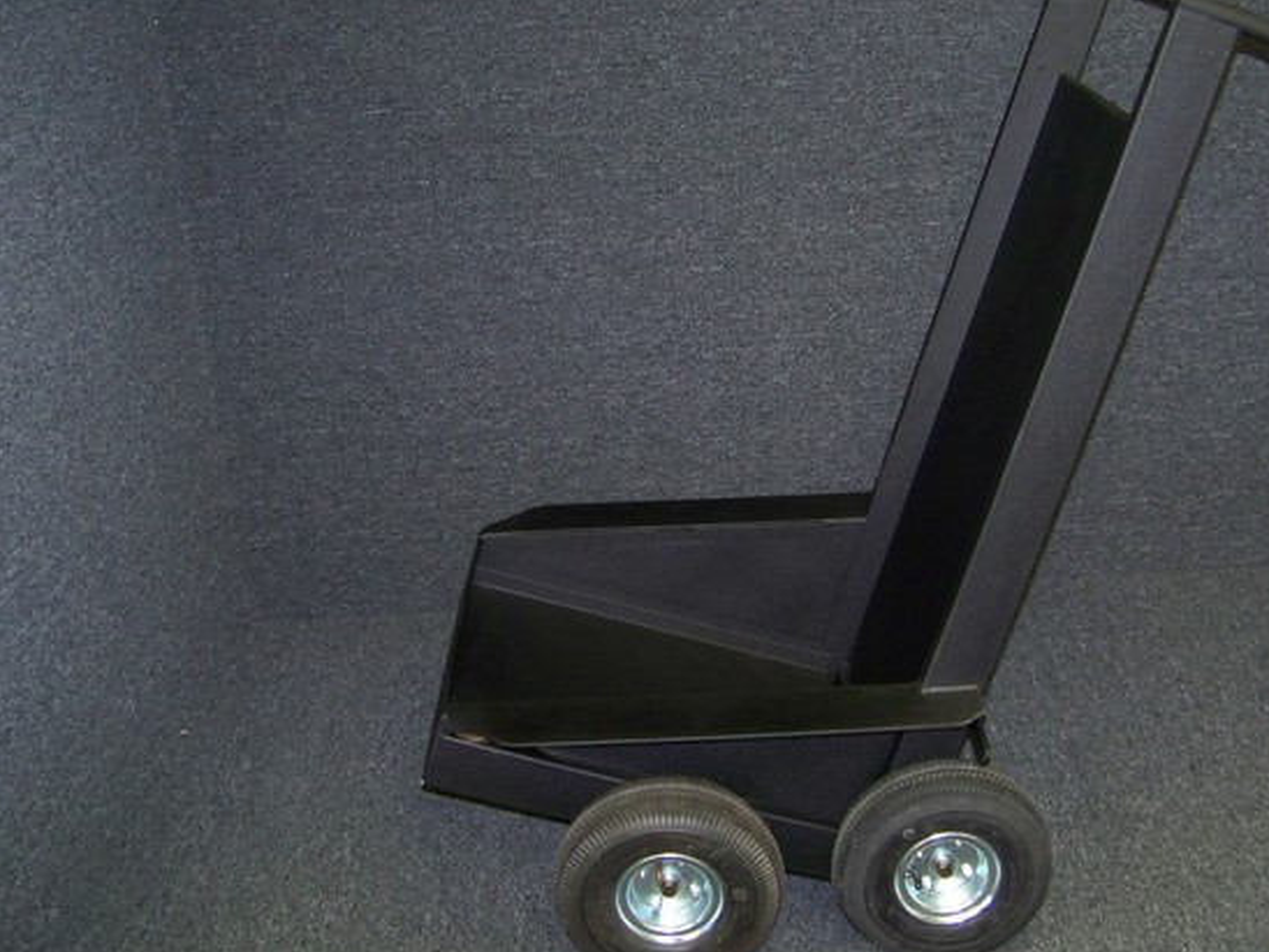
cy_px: 474
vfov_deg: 31.5
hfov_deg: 41.0
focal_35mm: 46
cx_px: 769
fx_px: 1686
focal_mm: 5.85
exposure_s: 1/30
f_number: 2.8
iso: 200
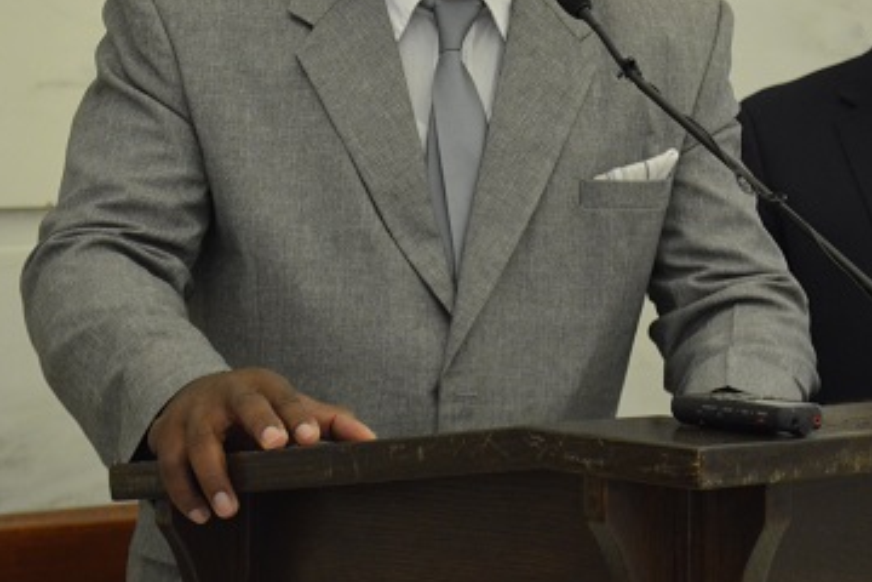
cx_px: 555
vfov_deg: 10.4
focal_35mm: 132
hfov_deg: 15.5
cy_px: 95
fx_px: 3197
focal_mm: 48
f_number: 5.3
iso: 1800
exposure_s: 1/30
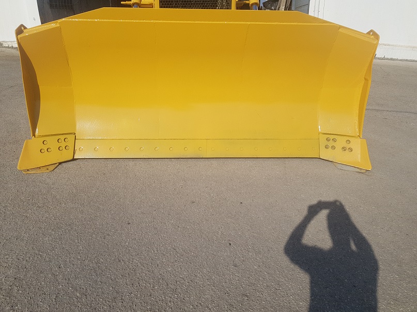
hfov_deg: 67.3
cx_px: 208
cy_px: 156
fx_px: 313
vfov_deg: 53.1
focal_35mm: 26
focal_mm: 4.2
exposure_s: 1/3624
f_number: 1.7
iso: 40
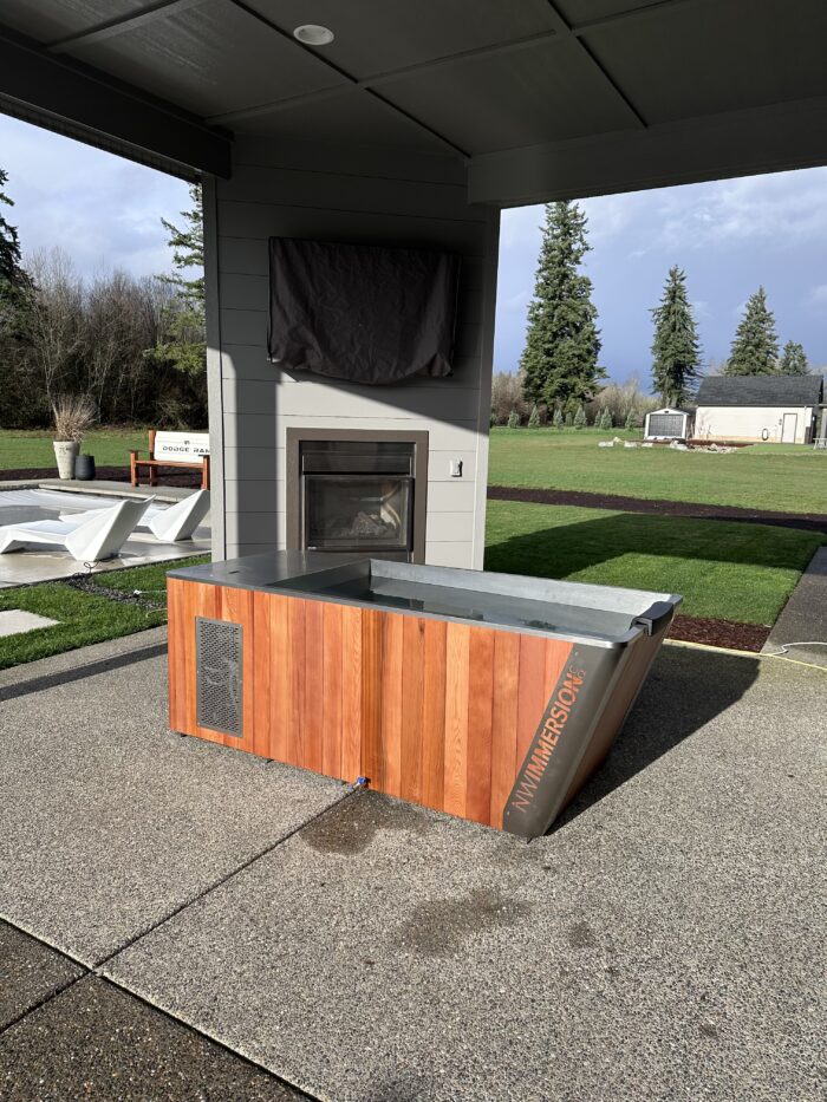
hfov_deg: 56.8
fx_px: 764
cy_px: 551
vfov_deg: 71.6
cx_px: 414
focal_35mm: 24
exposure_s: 1/4016
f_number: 1.78
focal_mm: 6.86
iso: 80
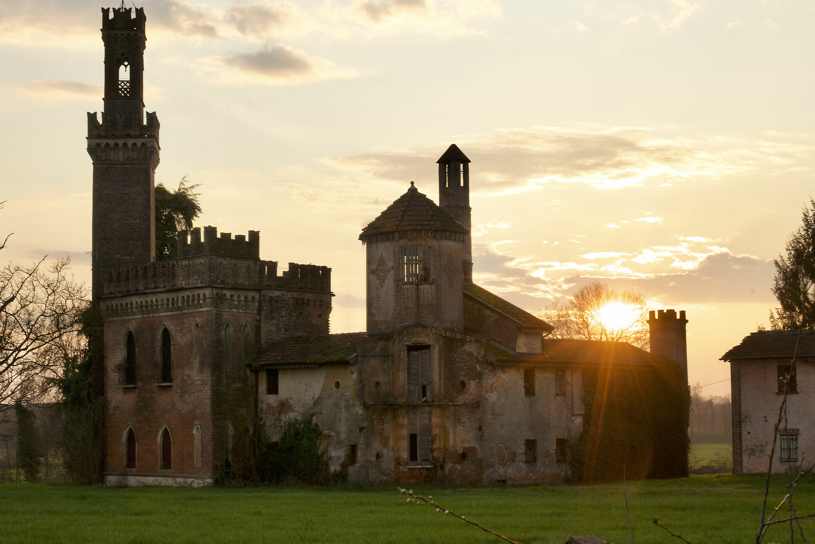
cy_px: 295
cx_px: 347
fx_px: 1517
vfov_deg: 20.3
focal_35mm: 67
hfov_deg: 30.0
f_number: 18
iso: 160
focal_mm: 54
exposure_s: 1/30
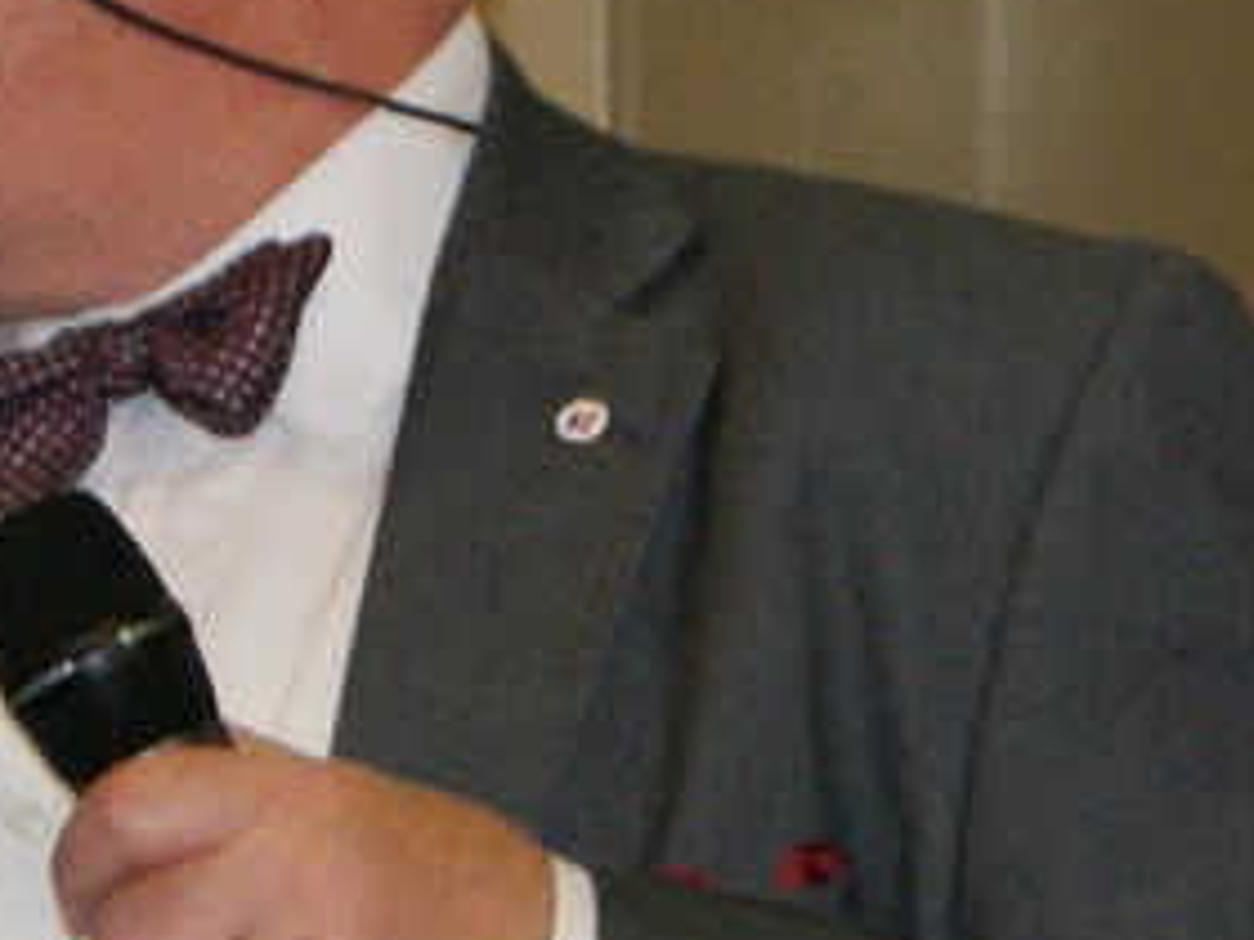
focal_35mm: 444
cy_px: 398
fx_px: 16095
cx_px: 184
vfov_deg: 3.3
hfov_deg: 4.5
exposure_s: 1/60
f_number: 5.6
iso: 400
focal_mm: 45
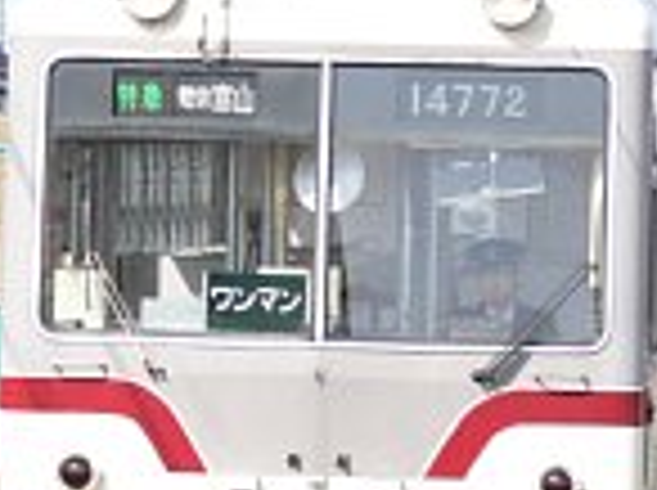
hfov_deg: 3.5
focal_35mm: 574
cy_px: 216
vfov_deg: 2.6
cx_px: 207
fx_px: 10876
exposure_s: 1/400
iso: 100
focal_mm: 44.2
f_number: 4.5
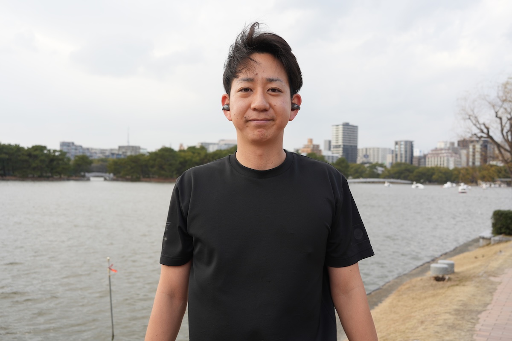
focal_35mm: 38
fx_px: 540
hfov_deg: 50.7
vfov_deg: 35.1
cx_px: 256
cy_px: 170
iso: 100
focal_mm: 38
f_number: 6.3
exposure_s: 1/100
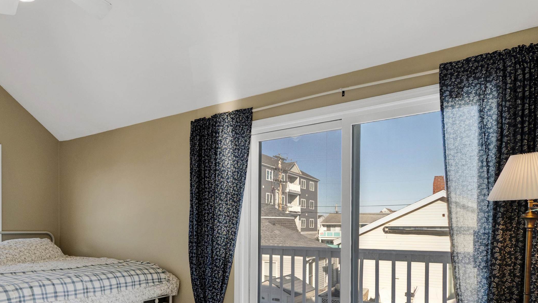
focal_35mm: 23
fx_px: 328
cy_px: 257
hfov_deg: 77.0
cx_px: 195
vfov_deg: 46.0
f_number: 7.1
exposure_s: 1/100
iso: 500
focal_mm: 10
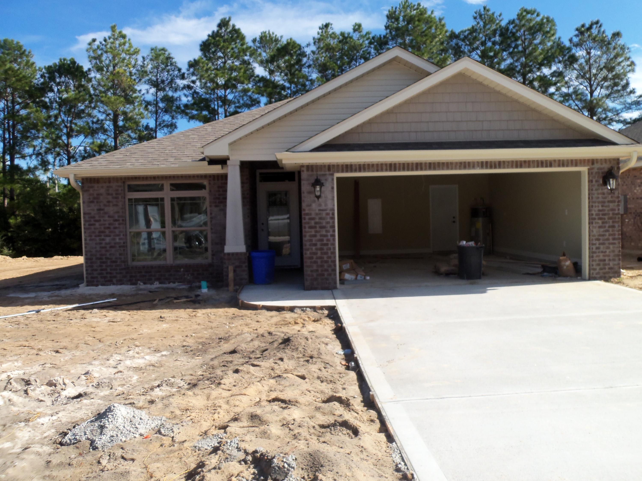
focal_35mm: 29
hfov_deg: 61.7
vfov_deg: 48.2
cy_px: 240
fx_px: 538
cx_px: 321
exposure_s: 1/125
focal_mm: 5.2
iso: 80
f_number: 8.6
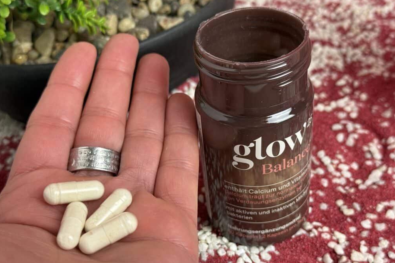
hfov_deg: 38.9
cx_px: 201
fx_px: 560
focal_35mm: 51
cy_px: 141
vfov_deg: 26.5
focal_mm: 6.76
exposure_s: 1/50
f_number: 1.78
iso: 64
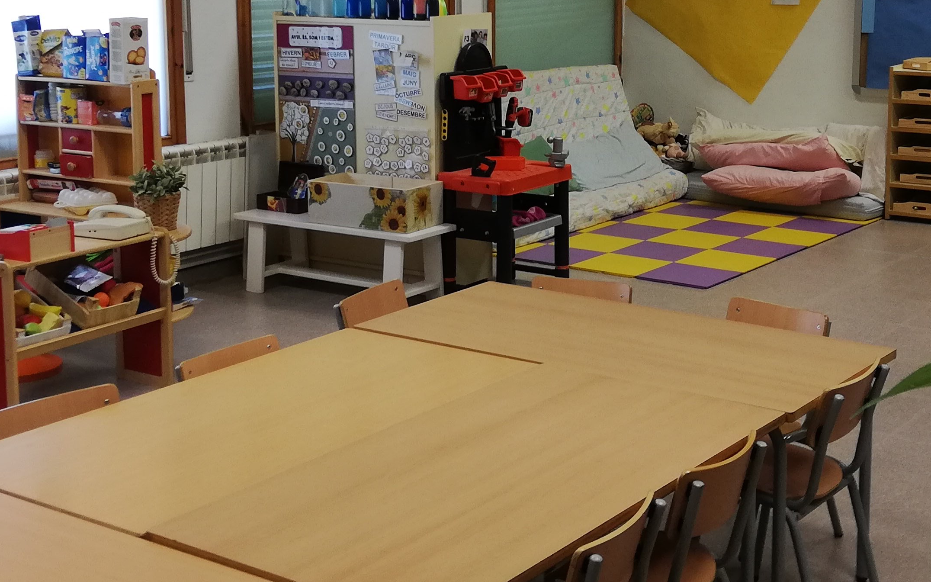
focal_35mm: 59
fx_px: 1497
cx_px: 495
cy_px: 150
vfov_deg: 21.8
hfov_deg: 34.5
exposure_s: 1/50
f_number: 2.2
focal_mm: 3.81
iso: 80
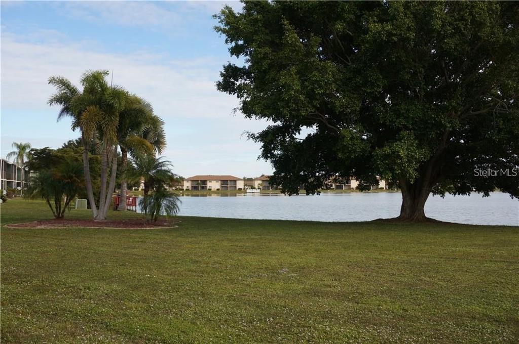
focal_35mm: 39
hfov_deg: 49.6
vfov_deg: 34.1
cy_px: 172
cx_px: 260
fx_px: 562
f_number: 8
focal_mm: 26
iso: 100
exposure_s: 1/160
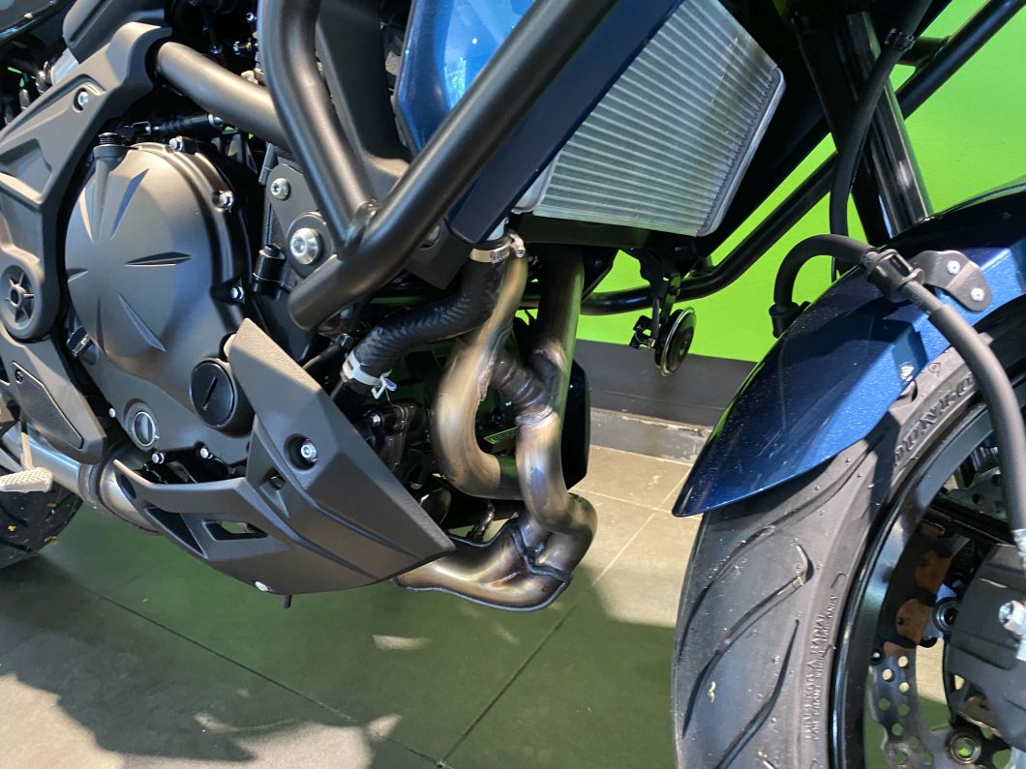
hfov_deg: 67.3
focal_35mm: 26
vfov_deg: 53.1
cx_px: 513
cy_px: 384
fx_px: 771
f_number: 1.8
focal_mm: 4.25
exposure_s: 1/25
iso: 500
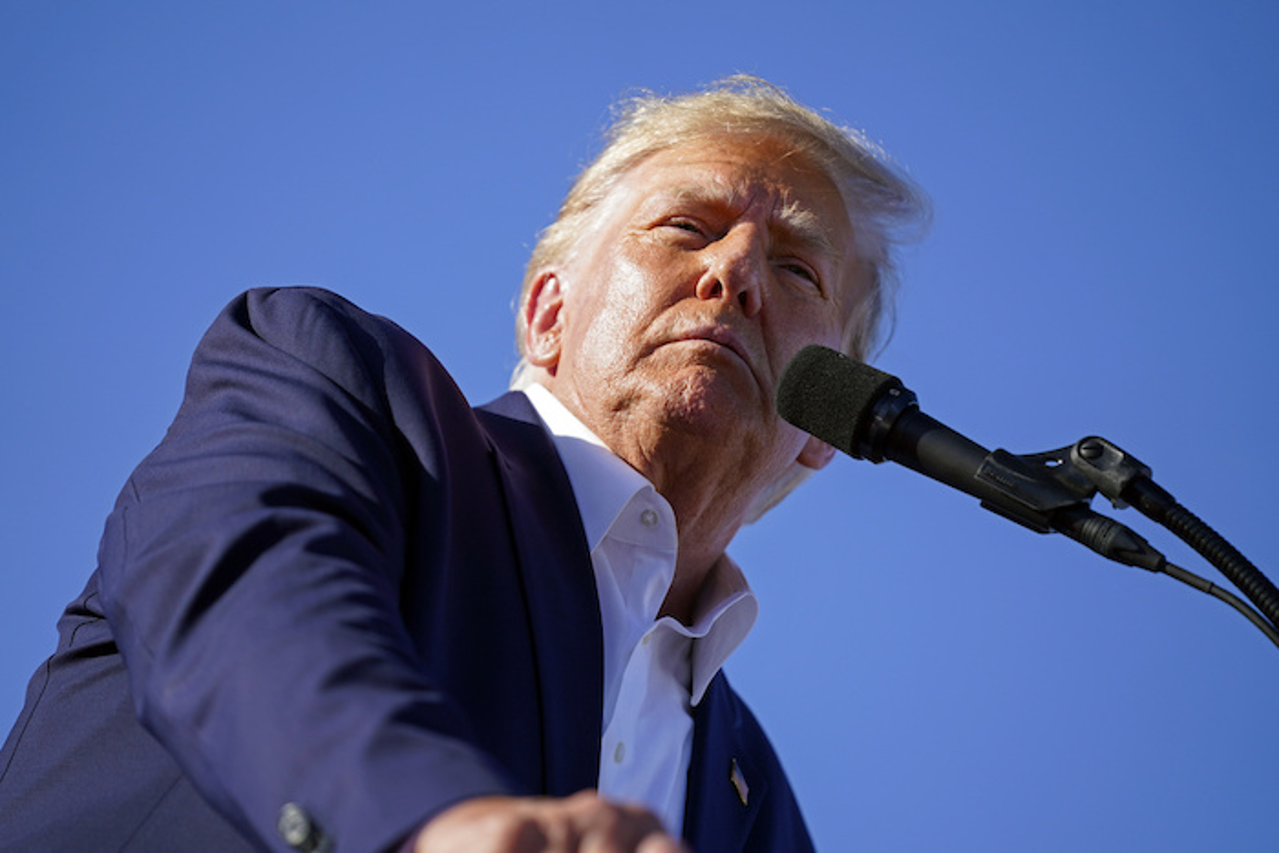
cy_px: 426
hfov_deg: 10.3
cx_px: 640
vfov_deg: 6.9
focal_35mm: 200
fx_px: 7107
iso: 200
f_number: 2.8
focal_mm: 200
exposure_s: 1/2500
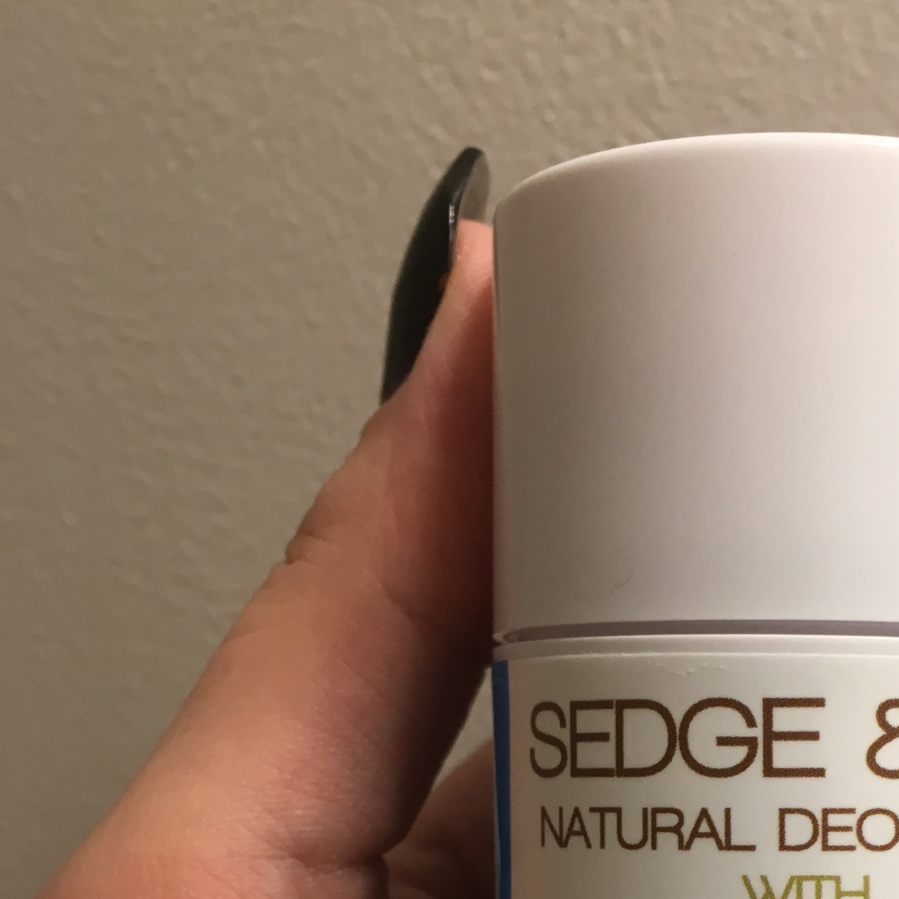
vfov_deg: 24.7
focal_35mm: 65
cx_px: 832
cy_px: 989
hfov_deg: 25.5
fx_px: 1910
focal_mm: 4.15
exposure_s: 1/40
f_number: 2.2
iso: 25
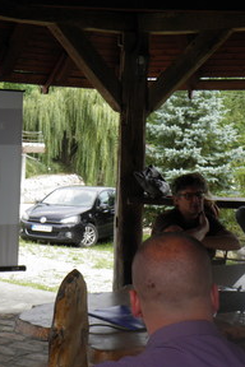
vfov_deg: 29.2
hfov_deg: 19.4
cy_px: 184
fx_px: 704
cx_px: 27
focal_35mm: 69
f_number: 5.5
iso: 50
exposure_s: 1/80
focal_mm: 8.9
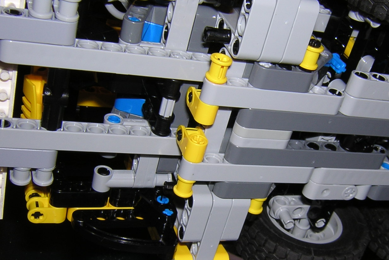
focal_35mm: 54
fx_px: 583
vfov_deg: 25.1
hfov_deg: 36.7
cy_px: 140
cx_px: 242
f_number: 5.4
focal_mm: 5.2
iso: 100
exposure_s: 1/60.1
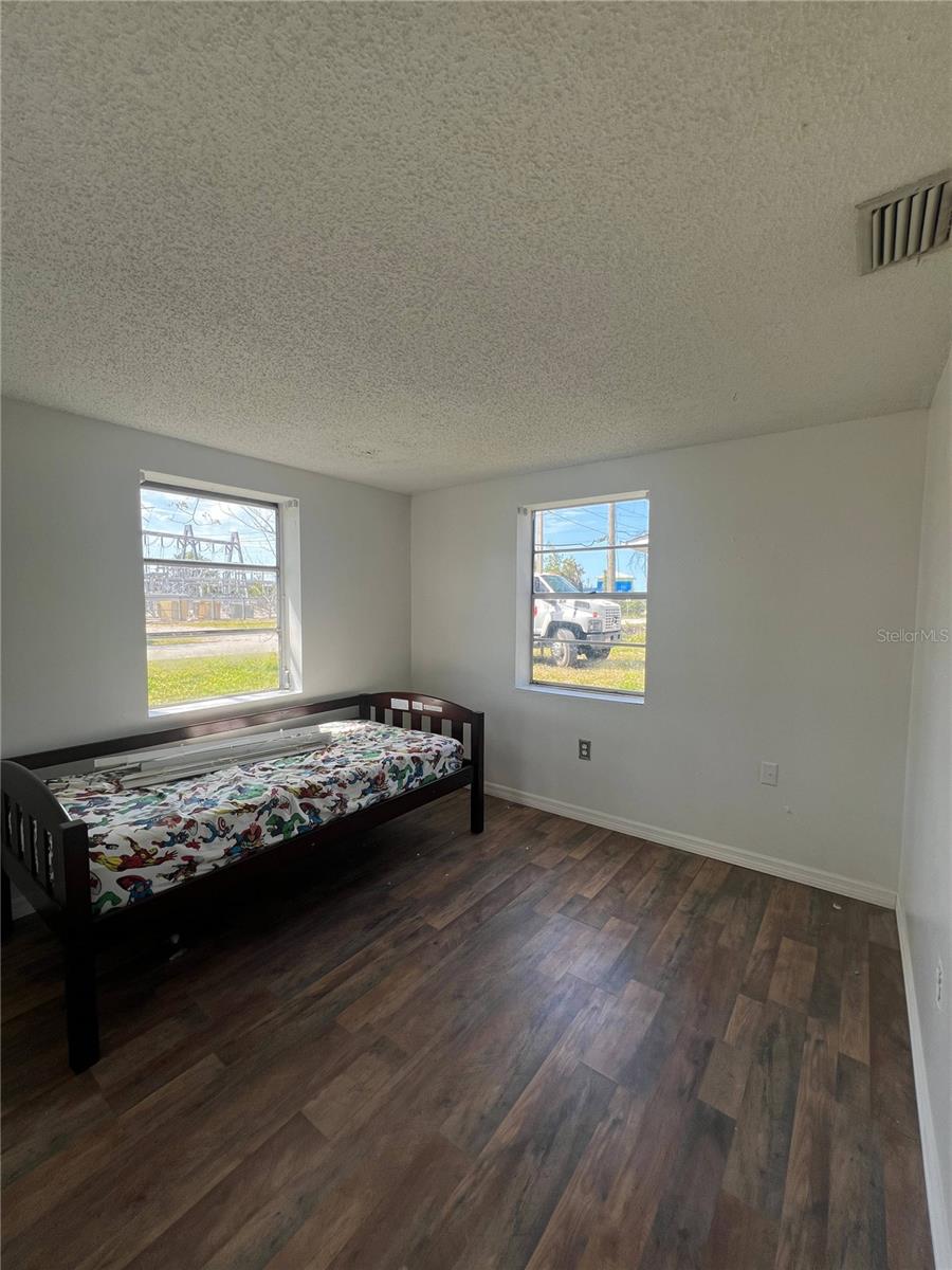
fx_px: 477
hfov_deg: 89.9
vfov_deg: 106.2
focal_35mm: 13
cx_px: 476
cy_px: 635
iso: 32
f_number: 1.8
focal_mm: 1.57
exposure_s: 1/196
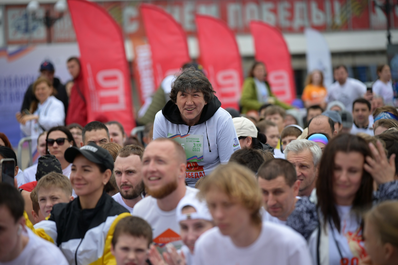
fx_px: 1448
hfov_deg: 15.6
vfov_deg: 10.5
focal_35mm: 131
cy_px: 132
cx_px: 199
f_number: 2.8
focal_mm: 131
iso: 160
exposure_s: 1/2000
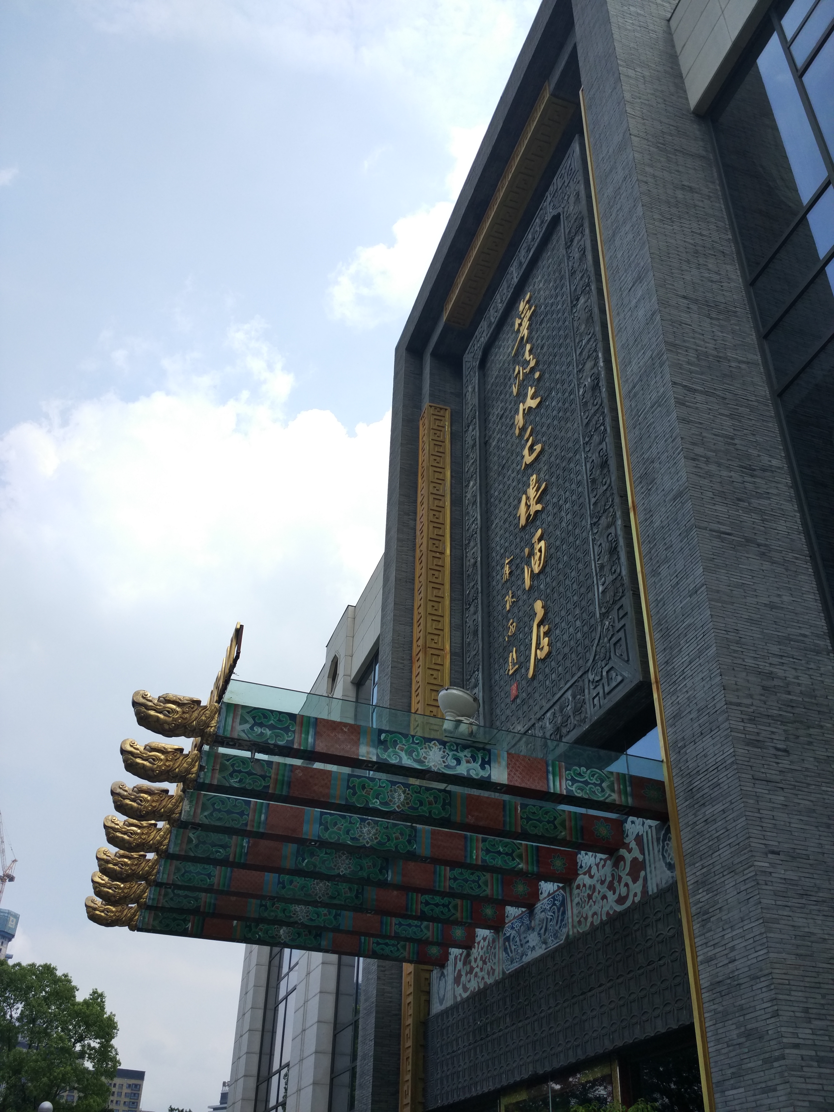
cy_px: 556
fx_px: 964
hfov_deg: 46.8
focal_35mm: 30
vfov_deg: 60.0
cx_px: 417
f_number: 2
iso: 101
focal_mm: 4.12
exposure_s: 1/1492
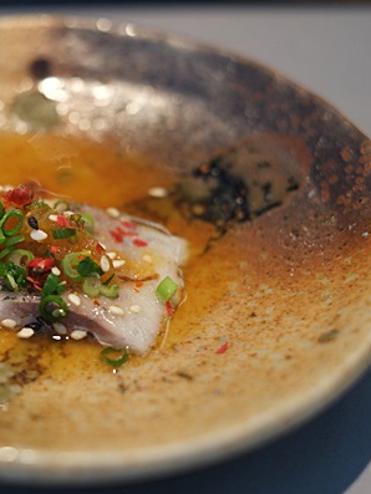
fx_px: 1100
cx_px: 19
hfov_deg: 18.7
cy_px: 248
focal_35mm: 77
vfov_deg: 25.3
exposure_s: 1/85
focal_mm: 35
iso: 640
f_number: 2.8
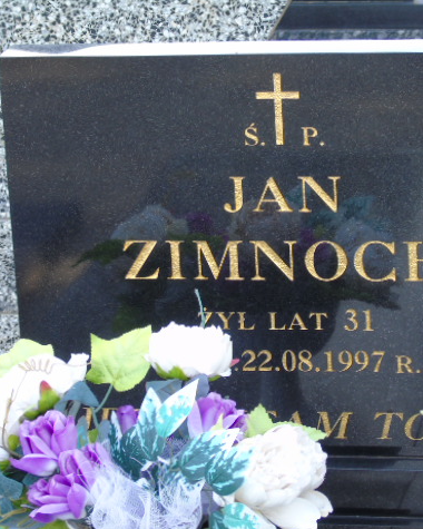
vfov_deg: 13.6
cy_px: 266
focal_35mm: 142
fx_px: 2222
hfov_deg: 10.8
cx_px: 318
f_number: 4.4
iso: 100
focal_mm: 19
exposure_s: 1/40
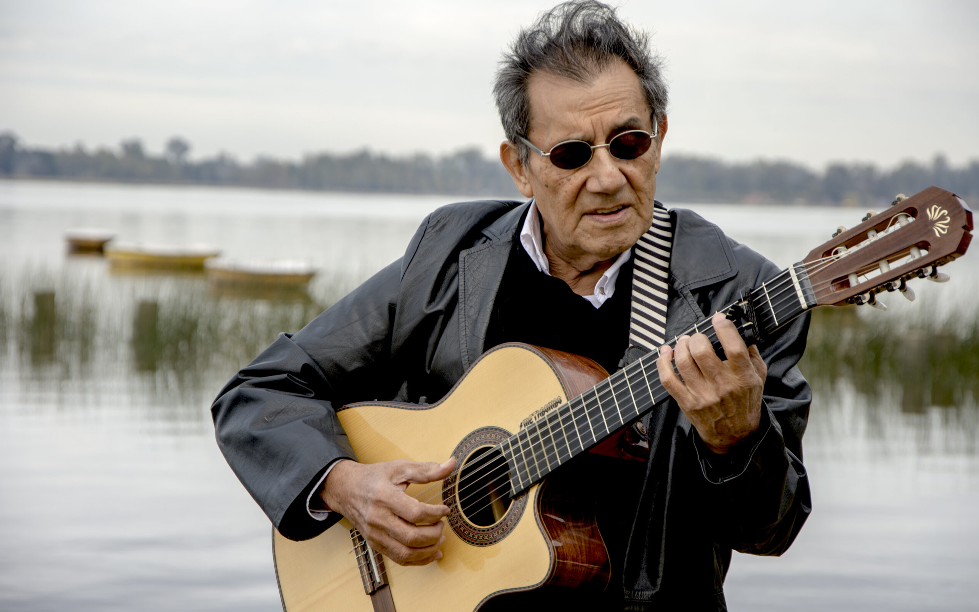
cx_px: 489
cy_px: 294
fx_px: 3762
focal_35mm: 141
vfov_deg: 9.3
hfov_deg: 14.8
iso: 100
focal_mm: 92
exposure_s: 1/100
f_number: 5.6
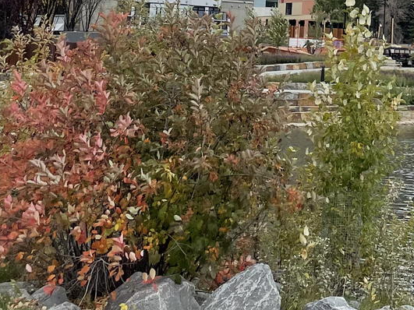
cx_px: 468
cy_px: -126
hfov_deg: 19.9
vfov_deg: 14.8
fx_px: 1124
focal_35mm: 94
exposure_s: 1/1949
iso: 32
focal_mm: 4.2
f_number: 1.6
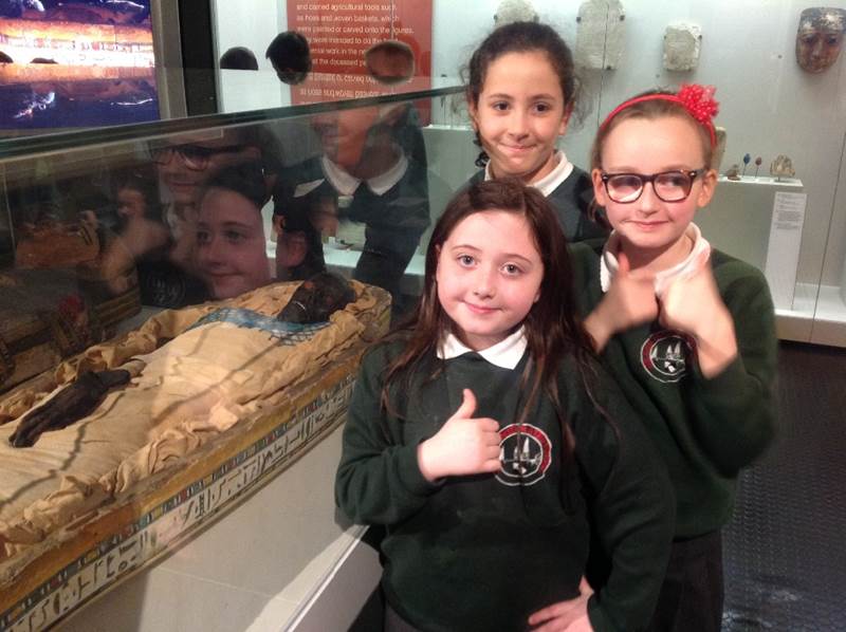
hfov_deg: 52.7
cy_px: 316
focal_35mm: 35
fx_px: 854
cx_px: 423
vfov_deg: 40.6
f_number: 2.4
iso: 200
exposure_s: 1/15
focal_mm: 4.28
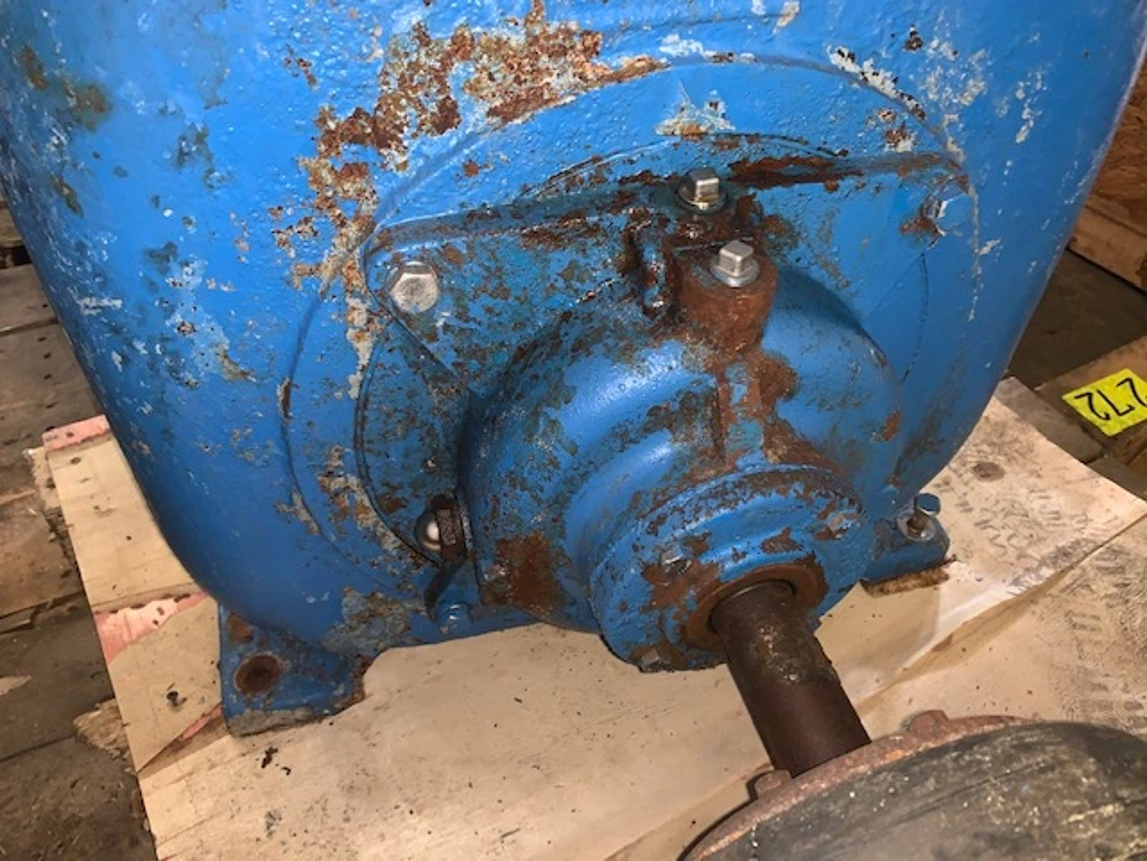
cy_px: 430
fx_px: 862
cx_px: 574
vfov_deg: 53.1
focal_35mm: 26
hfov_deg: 67.3
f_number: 1.8
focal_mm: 4.25
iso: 125
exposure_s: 1/13
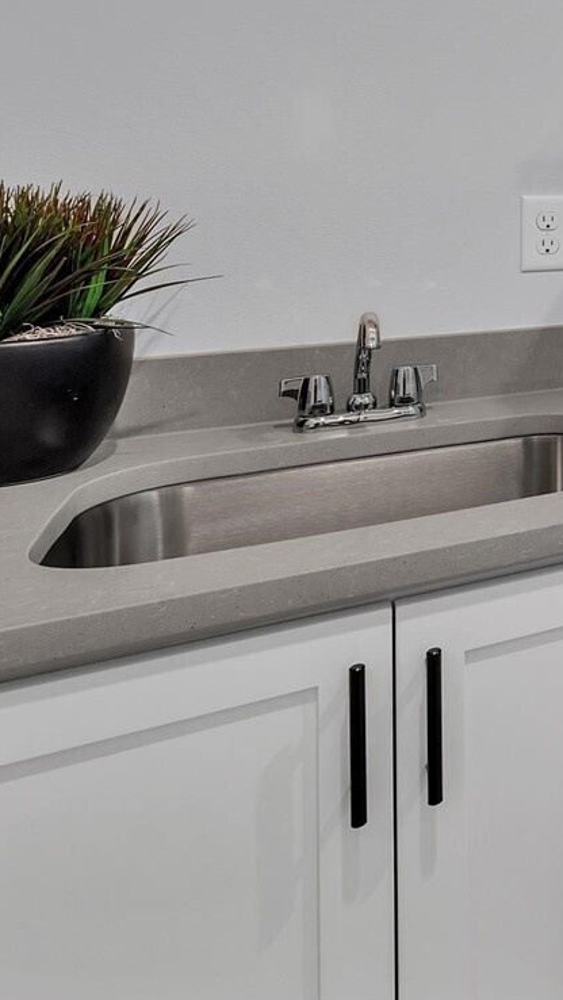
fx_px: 875
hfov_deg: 23.0
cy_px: 237
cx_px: 970
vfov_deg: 56.2
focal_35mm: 33
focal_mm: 7
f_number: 9
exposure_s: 1/20
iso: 250
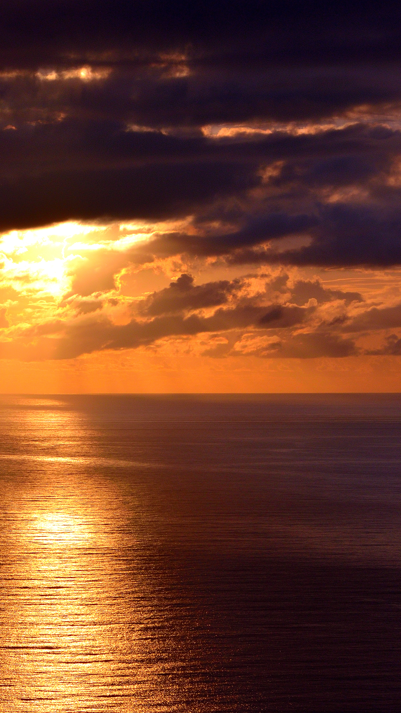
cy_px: 214
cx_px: 57
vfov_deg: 13.3
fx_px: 3063
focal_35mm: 162
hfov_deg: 7.5
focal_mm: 70
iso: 200
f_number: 16
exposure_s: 1/1000
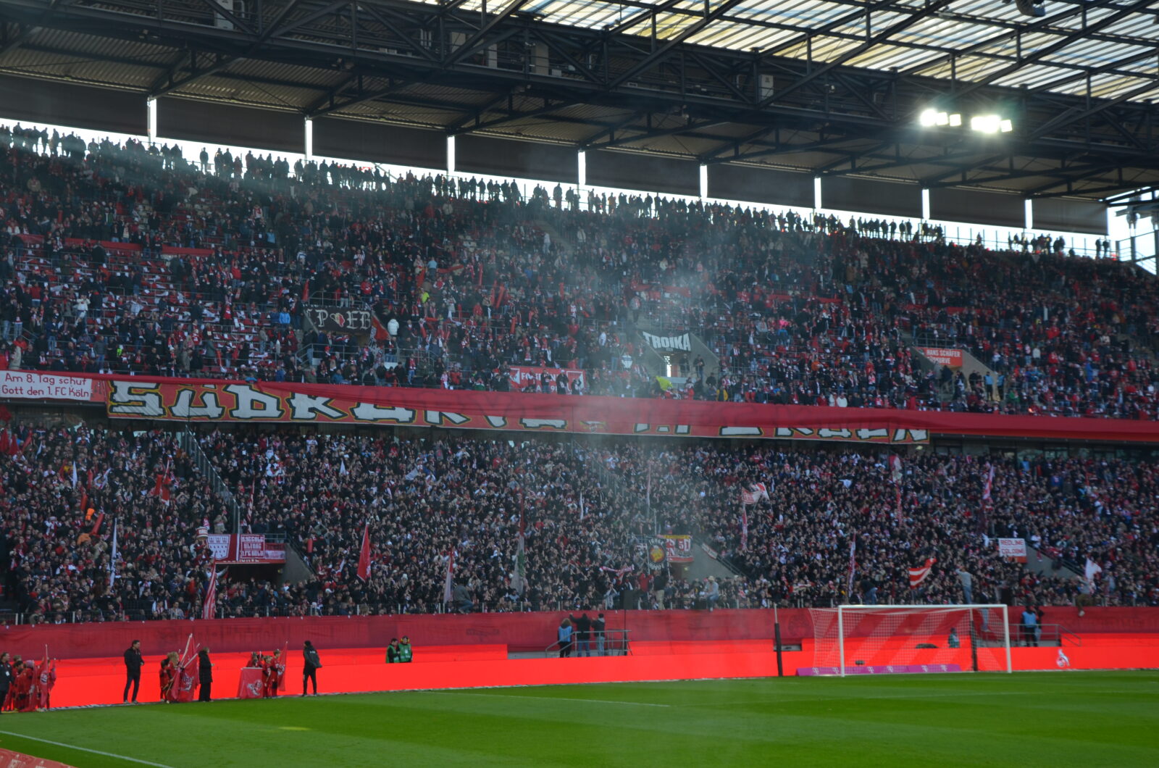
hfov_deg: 35.1
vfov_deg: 23.7
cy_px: 384
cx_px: 580
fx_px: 1831
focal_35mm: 57
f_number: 6.3
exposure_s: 1/160
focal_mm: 38
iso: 200
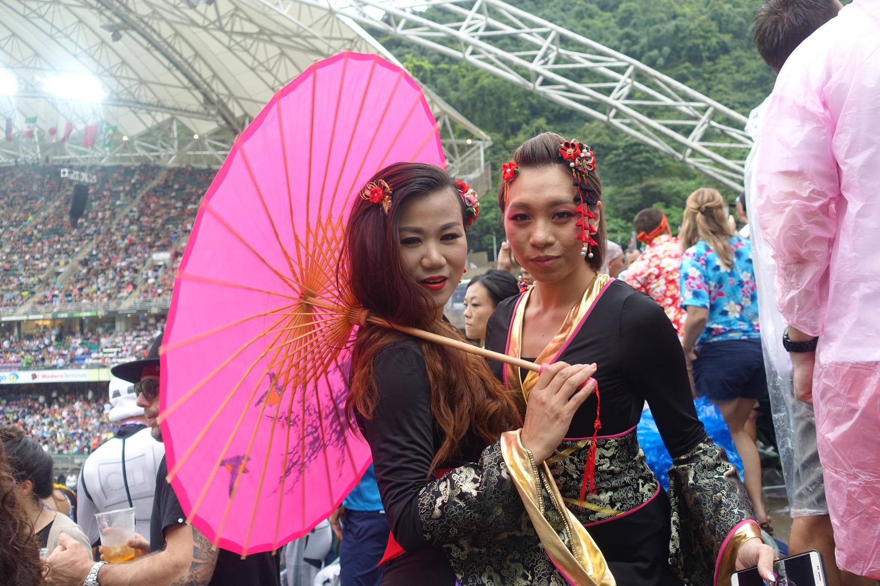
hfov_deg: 57.2
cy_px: 293
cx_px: 440
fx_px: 807
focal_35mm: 33
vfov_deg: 40.0
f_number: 2.8
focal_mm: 12.06
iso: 400
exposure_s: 1/160
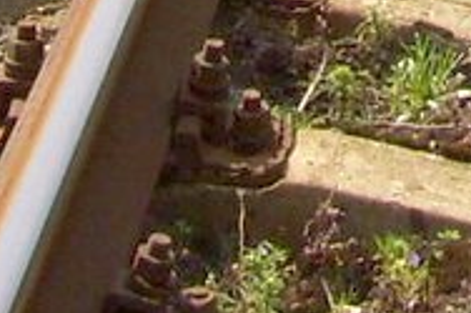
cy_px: -915
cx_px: 901
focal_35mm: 281
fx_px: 3673
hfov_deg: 7.1
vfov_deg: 4.5
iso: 80
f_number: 5.6
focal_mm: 5.7
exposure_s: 1/250
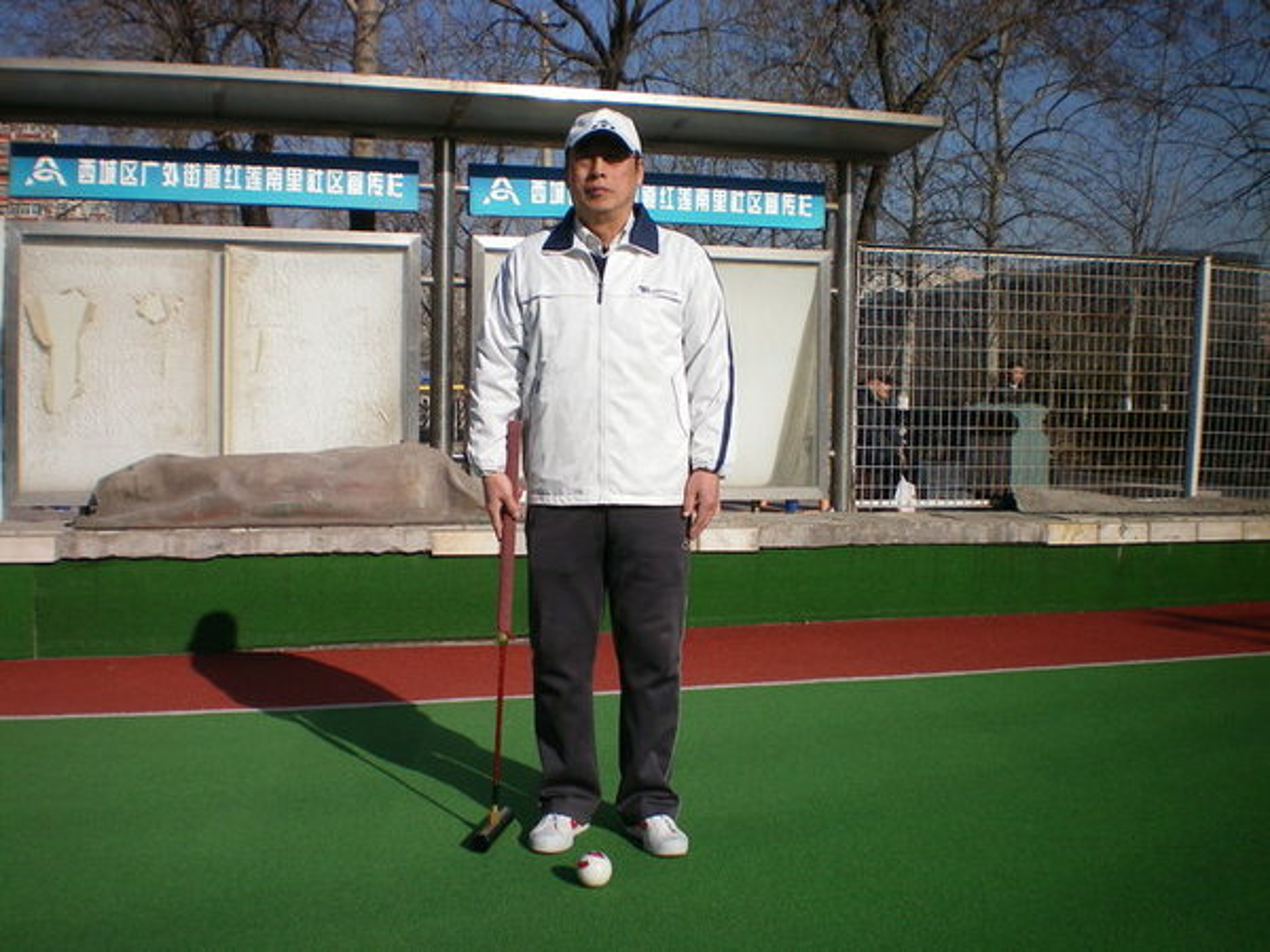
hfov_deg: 49.0
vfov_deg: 37.7
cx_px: 635
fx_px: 1394
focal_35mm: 38
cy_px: 476
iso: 64
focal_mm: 6.3
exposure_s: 1/1000
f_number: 4.6
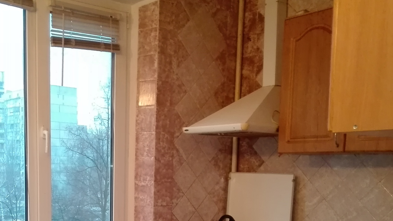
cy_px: 227
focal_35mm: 48
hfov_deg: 42.2
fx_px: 500
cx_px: 122
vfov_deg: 23.7
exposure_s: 1/33
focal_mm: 3.79
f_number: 2
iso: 950
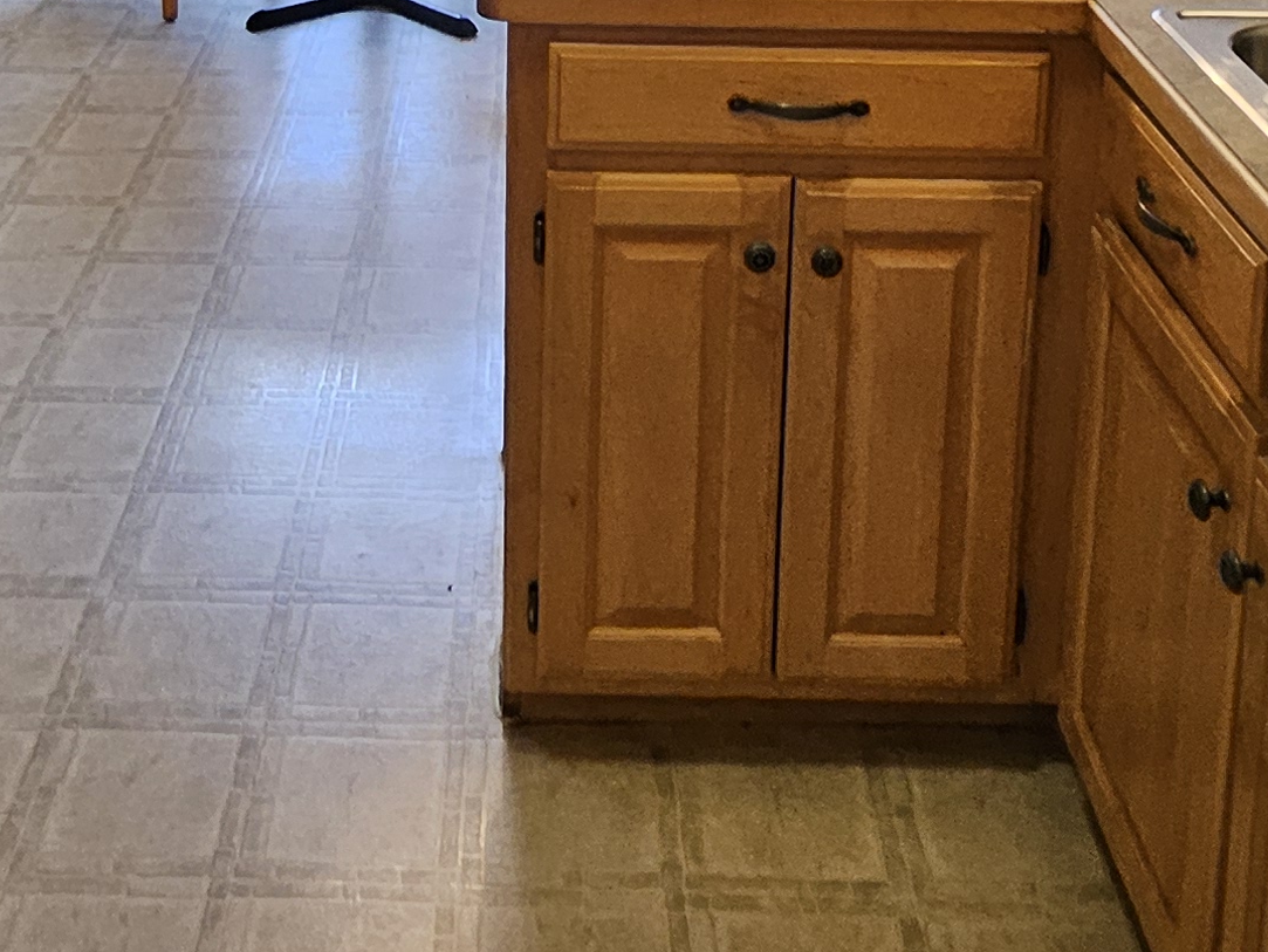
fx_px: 1759
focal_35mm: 48
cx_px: 499
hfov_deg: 39.5
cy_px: -276
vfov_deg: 26.0
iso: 200
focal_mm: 1.74
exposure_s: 1/60
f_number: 2.2
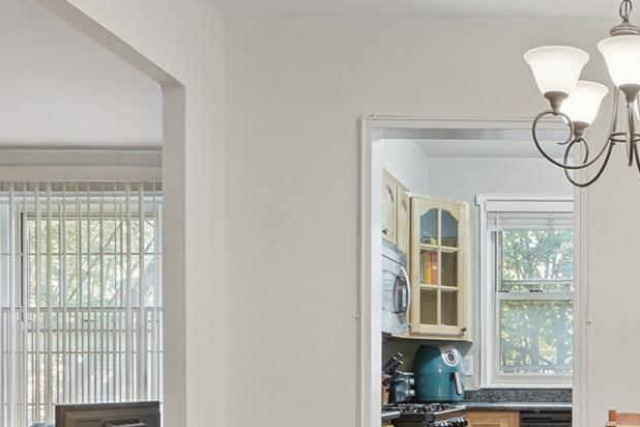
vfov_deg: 24.6
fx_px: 942
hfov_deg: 34.4
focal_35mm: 53
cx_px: 629
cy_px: 405
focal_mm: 16
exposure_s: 1.3
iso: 100
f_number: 11
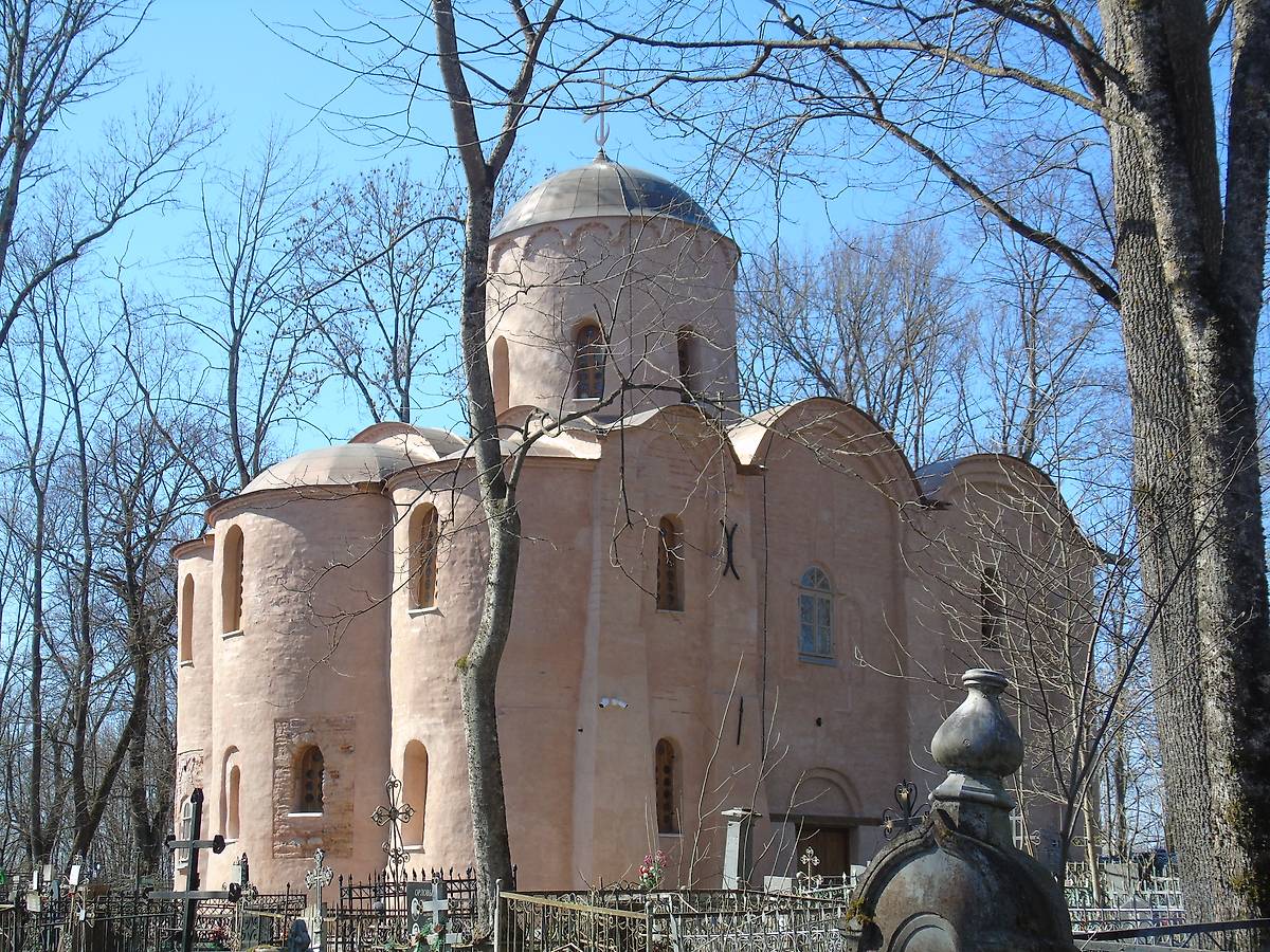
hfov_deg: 35.5
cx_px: 635
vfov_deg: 27.0
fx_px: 1981
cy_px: 476
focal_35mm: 54
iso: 80
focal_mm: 9.6
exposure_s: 1/320
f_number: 4.3
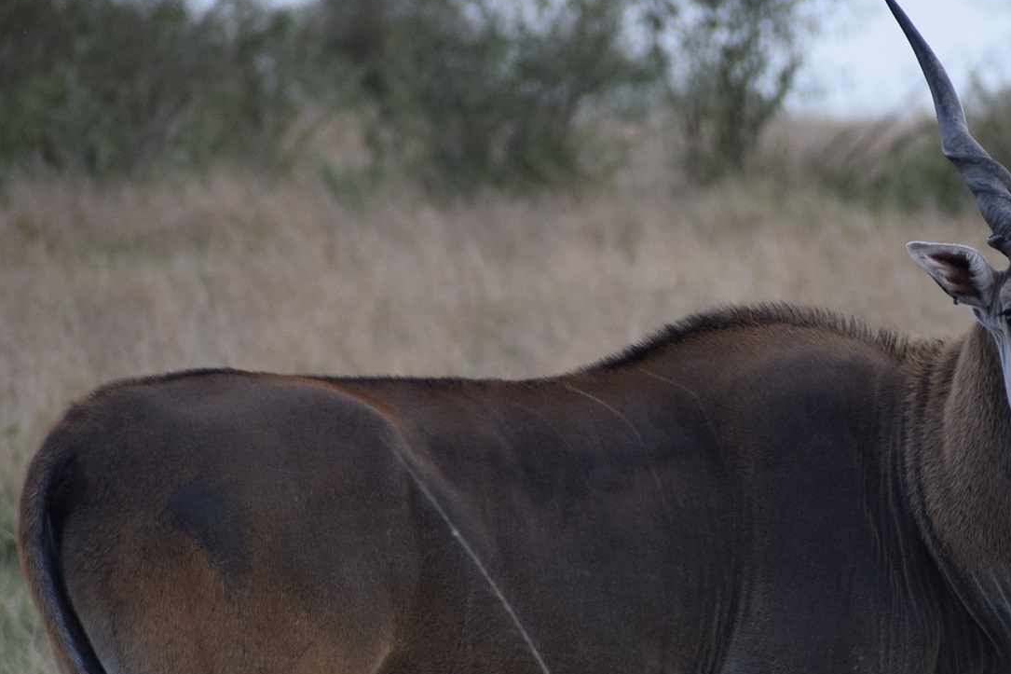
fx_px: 20496
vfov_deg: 1.9
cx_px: 774
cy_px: 539
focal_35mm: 730
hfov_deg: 2.8
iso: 720
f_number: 5.6
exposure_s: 1/1000
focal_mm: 220
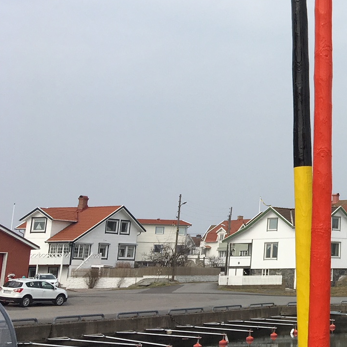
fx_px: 817
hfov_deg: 21.4
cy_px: 65
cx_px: 467
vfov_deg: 23.6
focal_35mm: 72
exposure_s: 1/2331
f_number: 2.2
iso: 25
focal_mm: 4.15
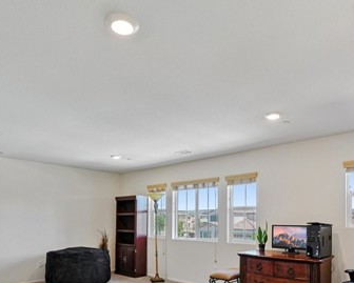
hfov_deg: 65.4
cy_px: 216
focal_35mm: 26
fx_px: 275
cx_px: 195
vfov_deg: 51.9
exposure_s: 1/30
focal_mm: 14.7
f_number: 8
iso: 250
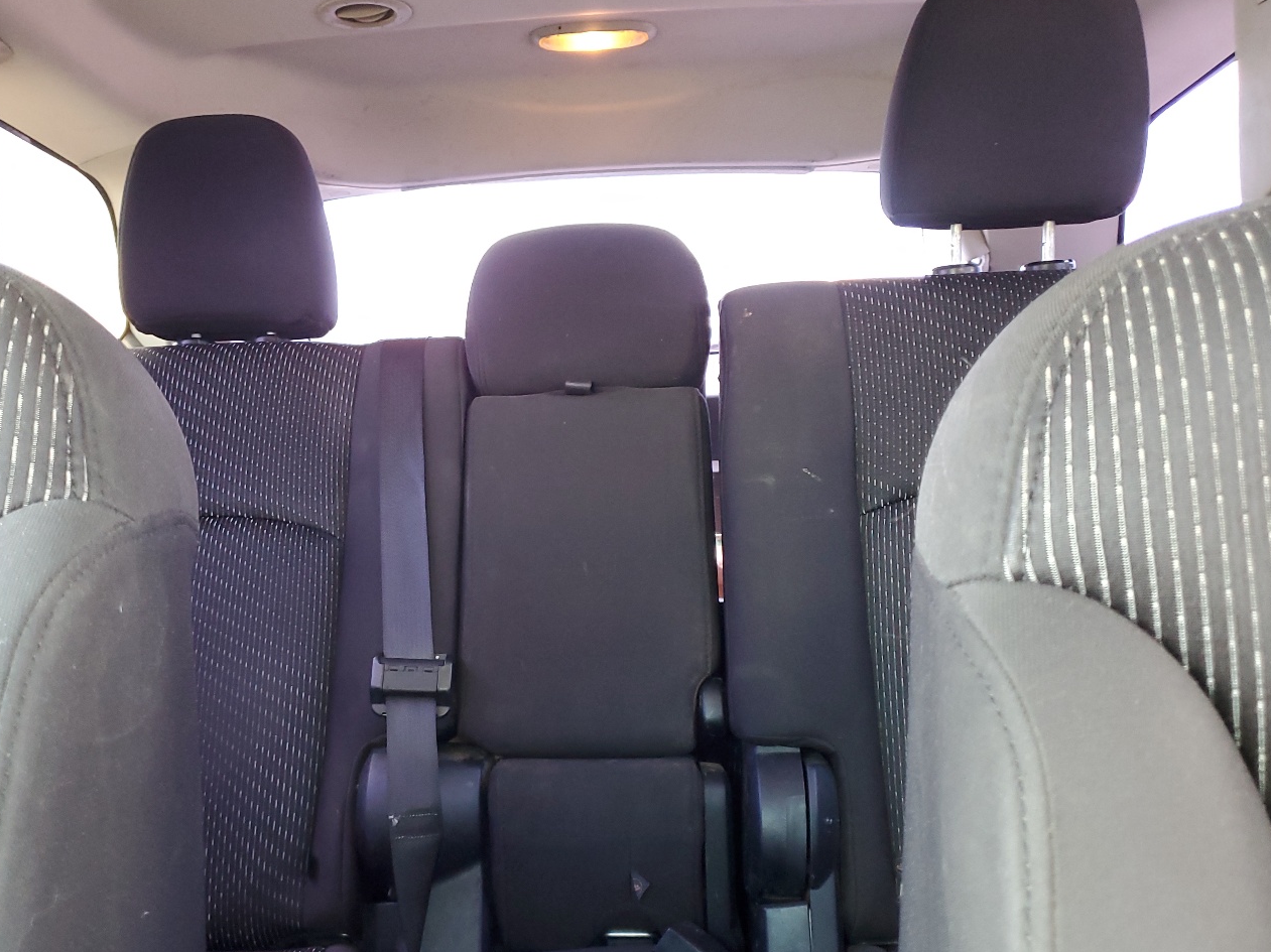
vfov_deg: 42.6
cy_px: 593
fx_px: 1211
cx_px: 535
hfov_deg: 55.1
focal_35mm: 33
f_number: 1.5
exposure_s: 1/60.2
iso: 190
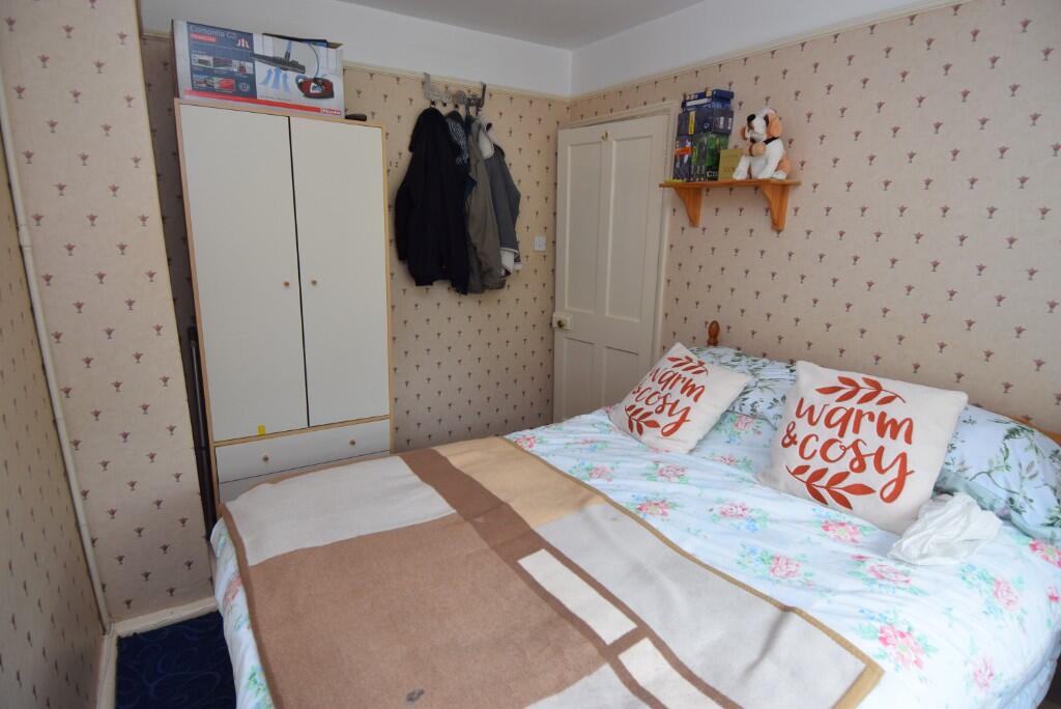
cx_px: 530
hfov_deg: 90.0
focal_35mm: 18
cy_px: 354
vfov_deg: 67.5
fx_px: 531
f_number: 4
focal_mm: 12
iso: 400
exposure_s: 1/80
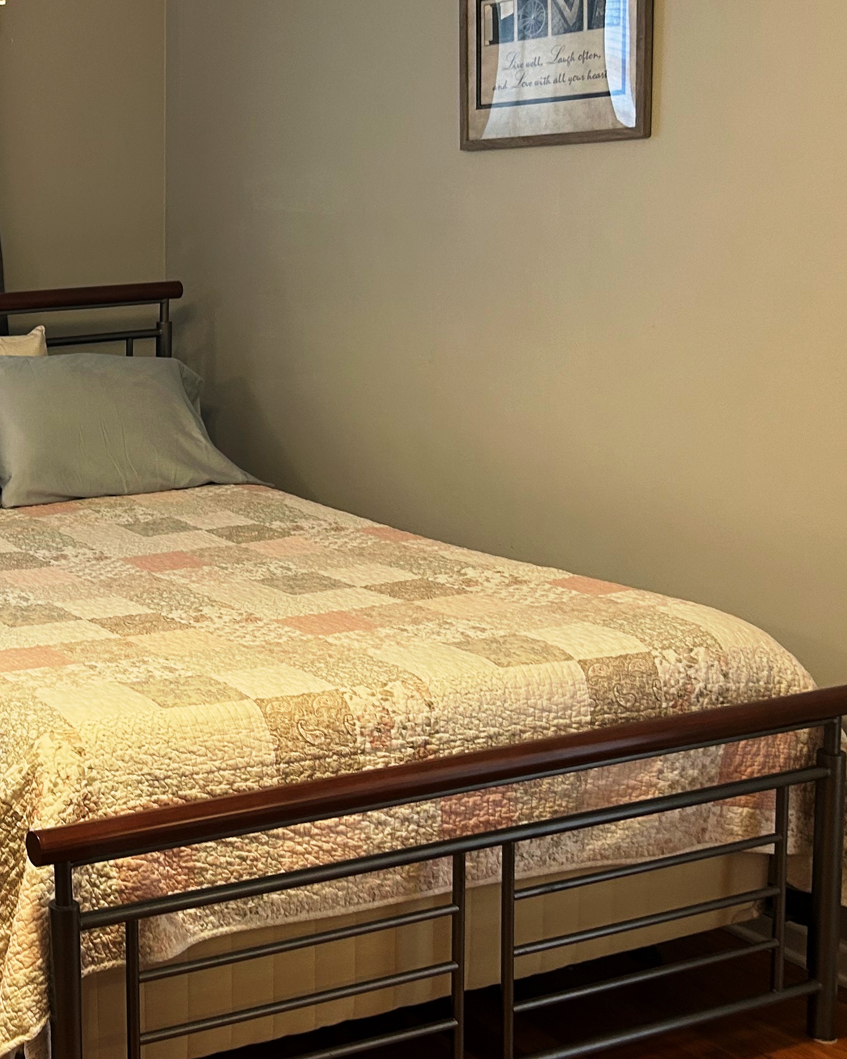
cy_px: 434
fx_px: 1661
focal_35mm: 53
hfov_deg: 25.8
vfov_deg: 35.3
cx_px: -148
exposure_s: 1/60
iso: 125
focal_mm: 5.7
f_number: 1.5
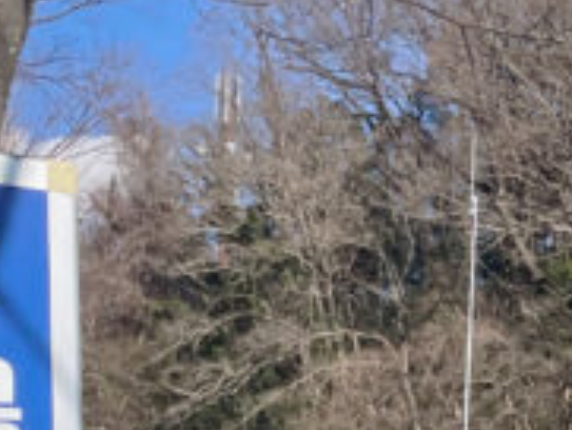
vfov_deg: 9.3
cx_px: 585
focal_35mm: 147
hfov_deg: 13.2
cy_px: 952
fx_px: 2431
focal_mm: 4.2
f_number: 1.6
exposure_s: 1/4831
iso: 32
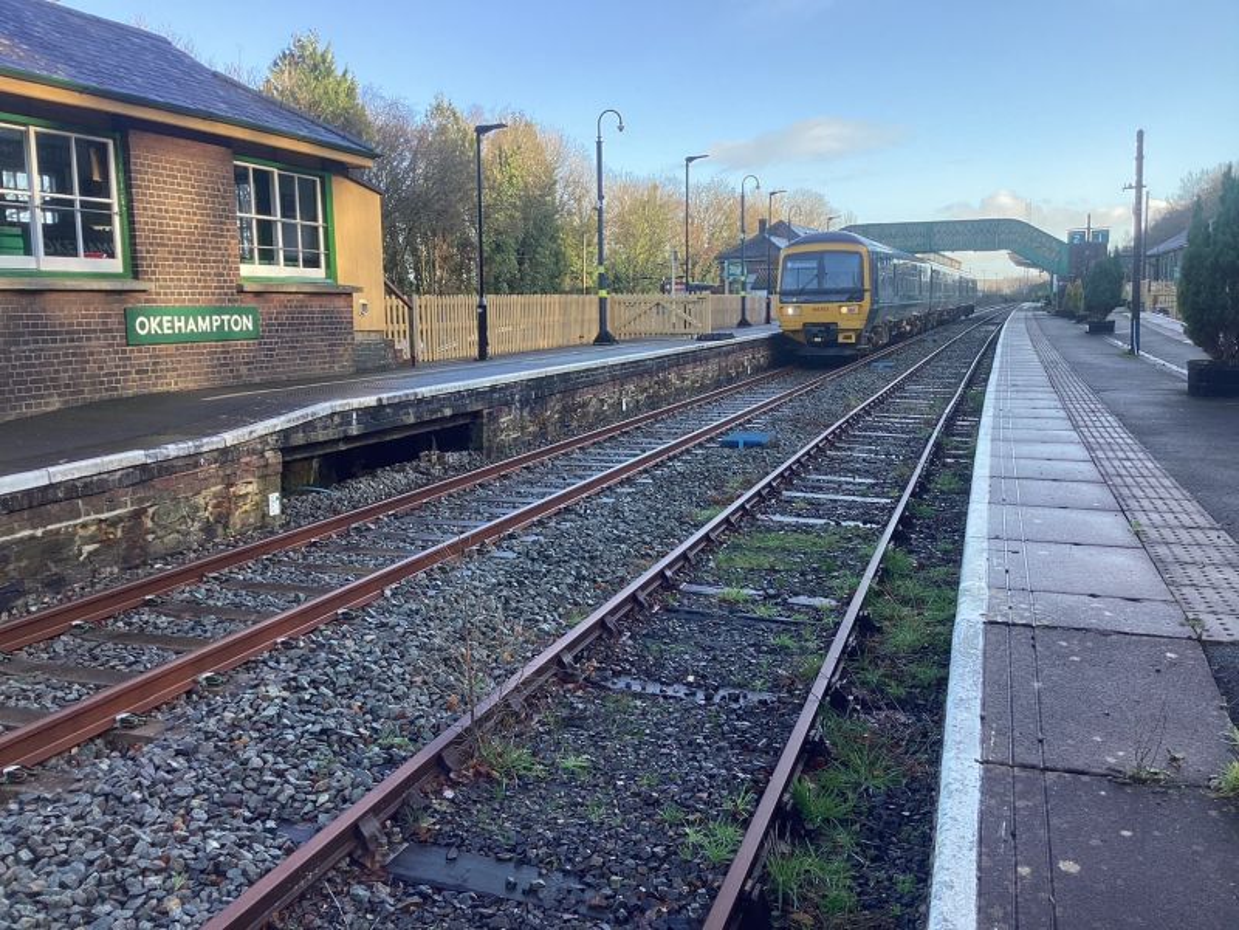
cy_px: 465
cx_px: 620
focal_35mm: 31
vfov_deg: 45.4
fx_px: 1110
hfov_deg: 58.4
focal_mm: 3.3
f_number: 2.4
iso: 25
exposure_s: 1/117
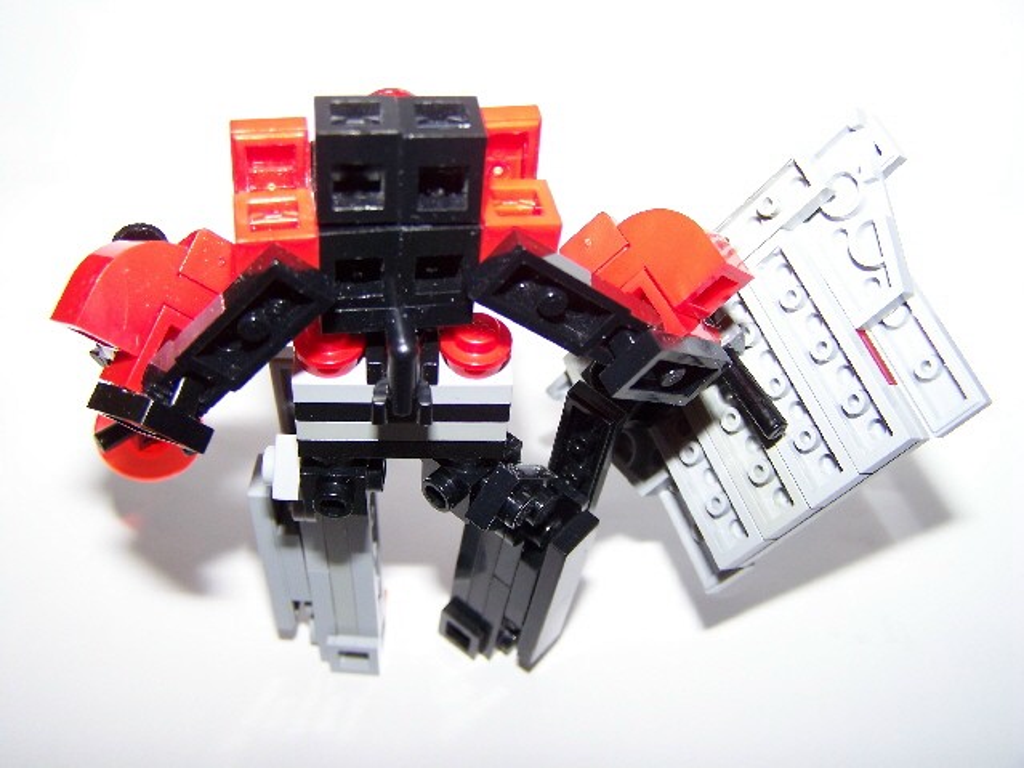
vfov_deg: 37.7
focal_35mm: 38
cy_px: 384
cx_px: 512
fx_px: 1124
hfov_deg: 49.0
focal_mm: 6.3
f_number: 2.8
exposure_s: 1/60
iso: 80
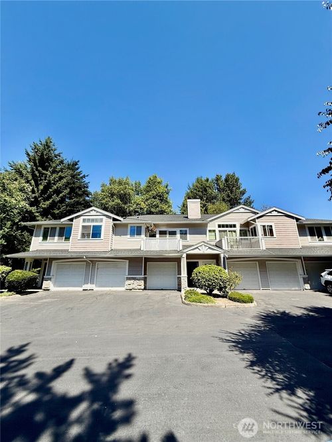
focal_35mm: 14
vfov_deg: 102.1
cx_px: 166
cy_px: 221
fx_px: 179
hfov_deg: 85.7
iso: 50
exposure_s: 1/1534
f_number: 2.2
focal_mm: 2.22
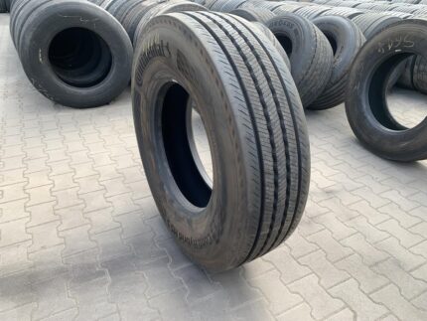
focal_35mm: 26
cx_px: 214
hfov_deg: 67.3
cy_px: 160
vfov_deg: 53.1
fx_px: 321
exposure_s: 1/205
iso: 25
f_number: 1.8
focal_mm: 4.25
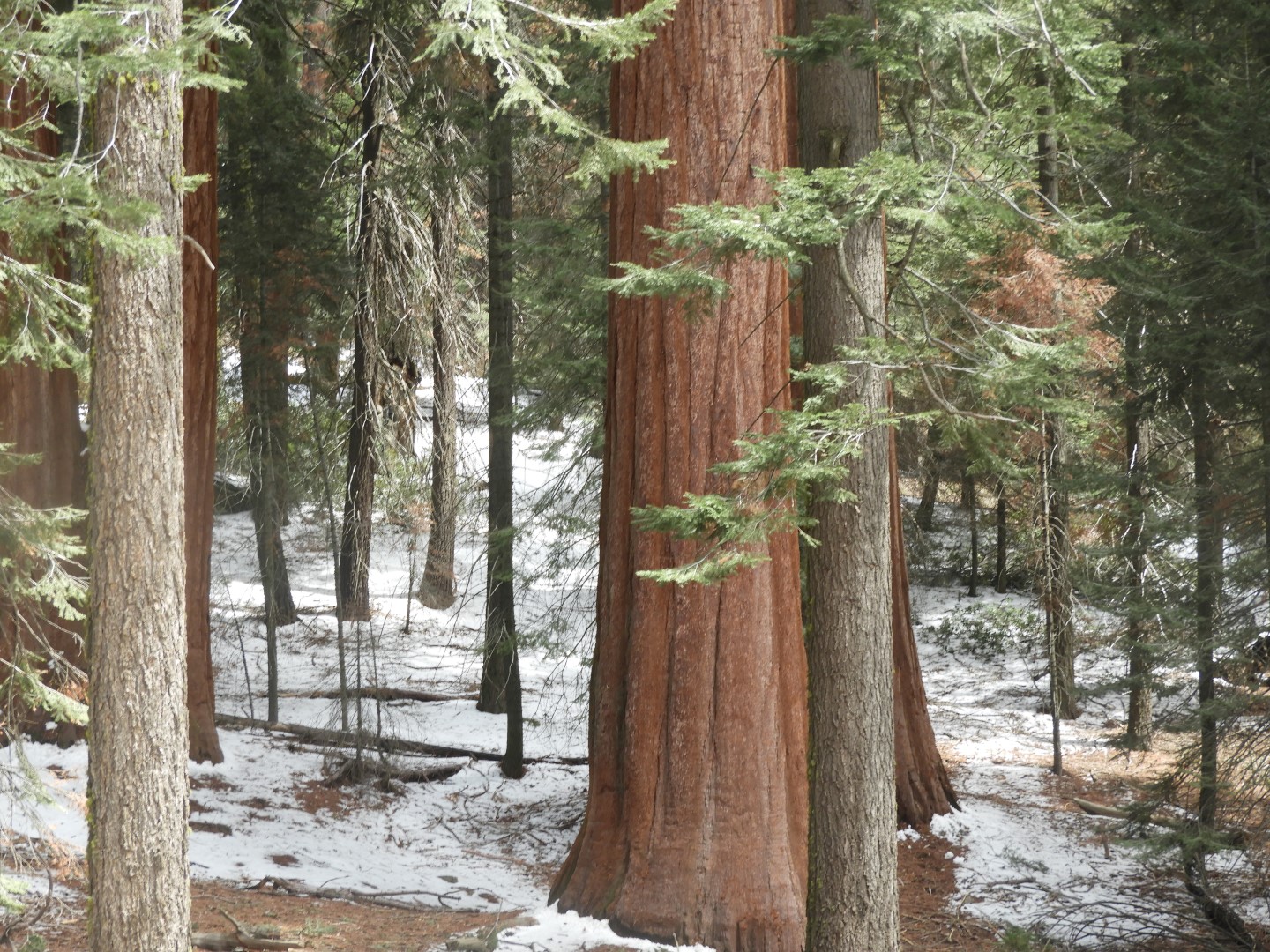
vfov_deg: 15.6
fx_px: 3485
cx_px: 635
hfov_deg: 20.7
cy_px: 476
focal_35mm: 95
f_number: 4.8
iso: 100
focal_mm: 17
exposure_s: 1/60
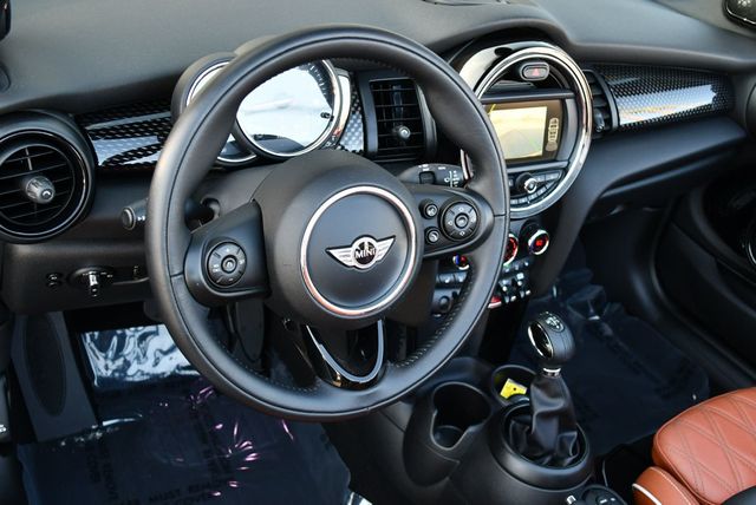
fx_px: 757
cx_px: 378
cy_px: 252
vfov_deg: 36.9
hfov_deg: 53.1
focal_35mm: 36
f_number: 3.5
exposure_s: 1/250
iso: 640
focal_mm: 18
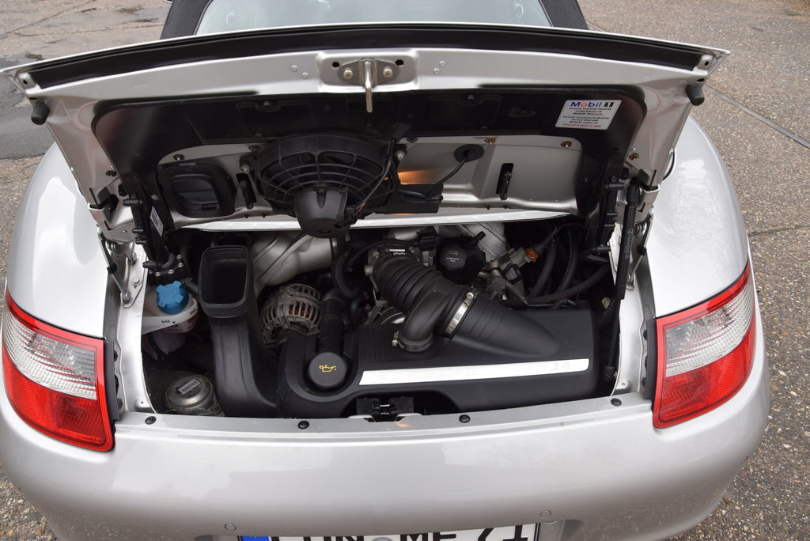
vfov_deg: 48.0
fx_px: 608
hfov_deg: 67.4
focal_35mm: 27
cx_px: 405
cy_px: 270
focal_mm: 18
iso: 400
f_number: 7.1
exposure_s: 1/200
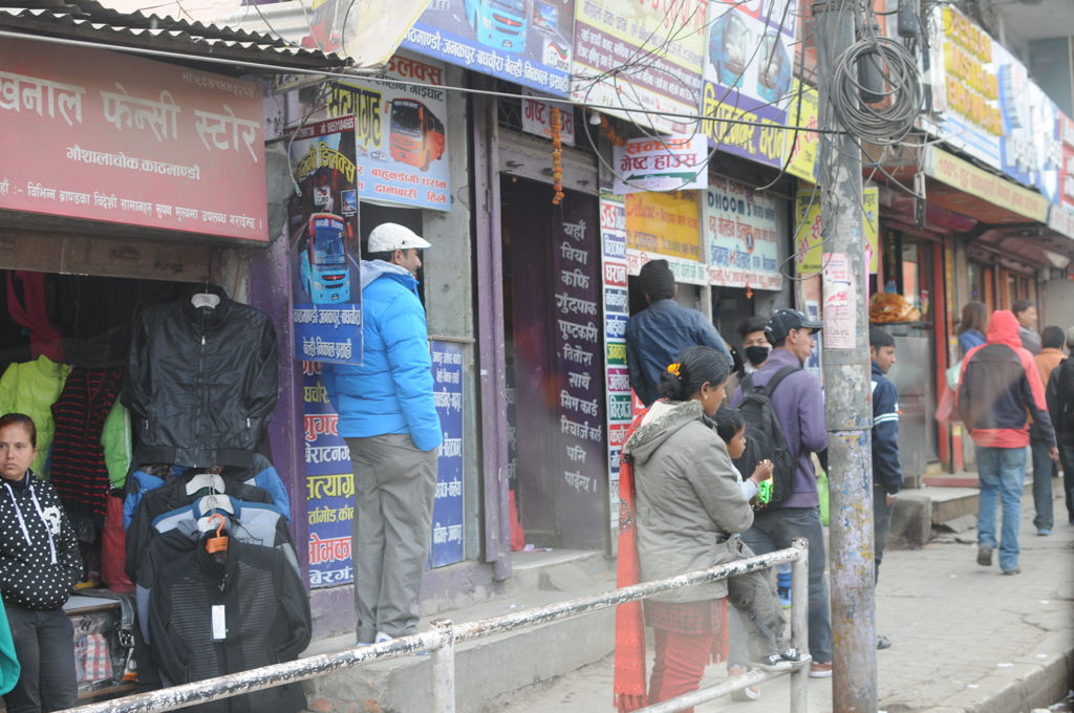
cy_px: 356
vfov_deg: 25.7
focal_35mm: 52
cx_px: 537
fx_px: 1564
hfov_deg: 37.9
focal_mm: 35
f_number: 4
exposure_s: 1/60
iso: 200
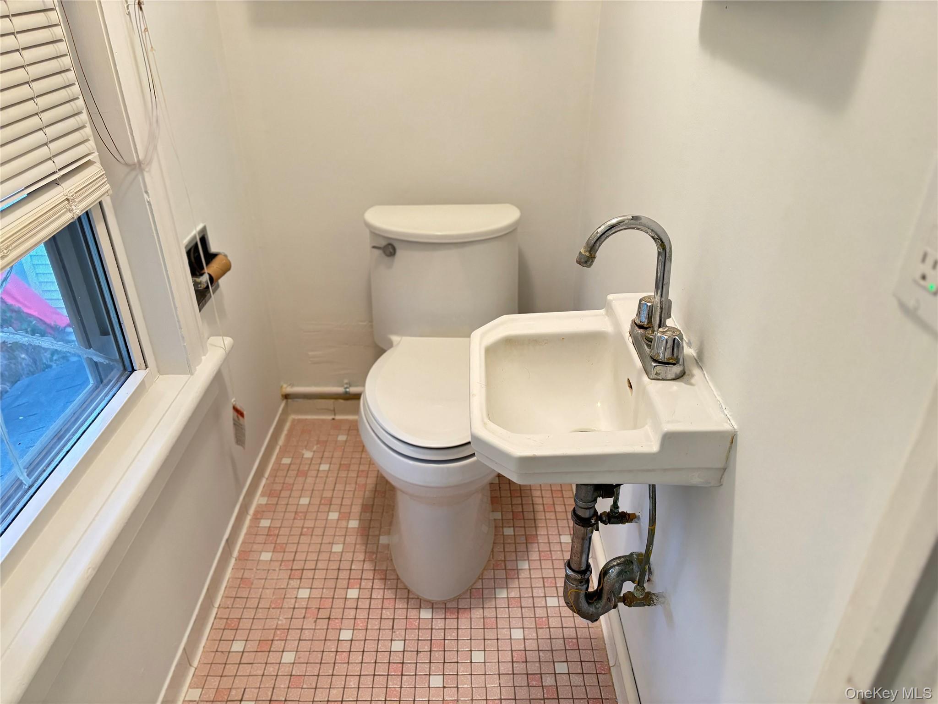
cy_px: 352
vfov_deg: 53.1
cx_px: 469
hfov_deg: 67.3
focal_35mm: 26
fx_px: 705
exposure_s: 1/60
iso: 250
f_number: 1.6
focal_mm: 5.96
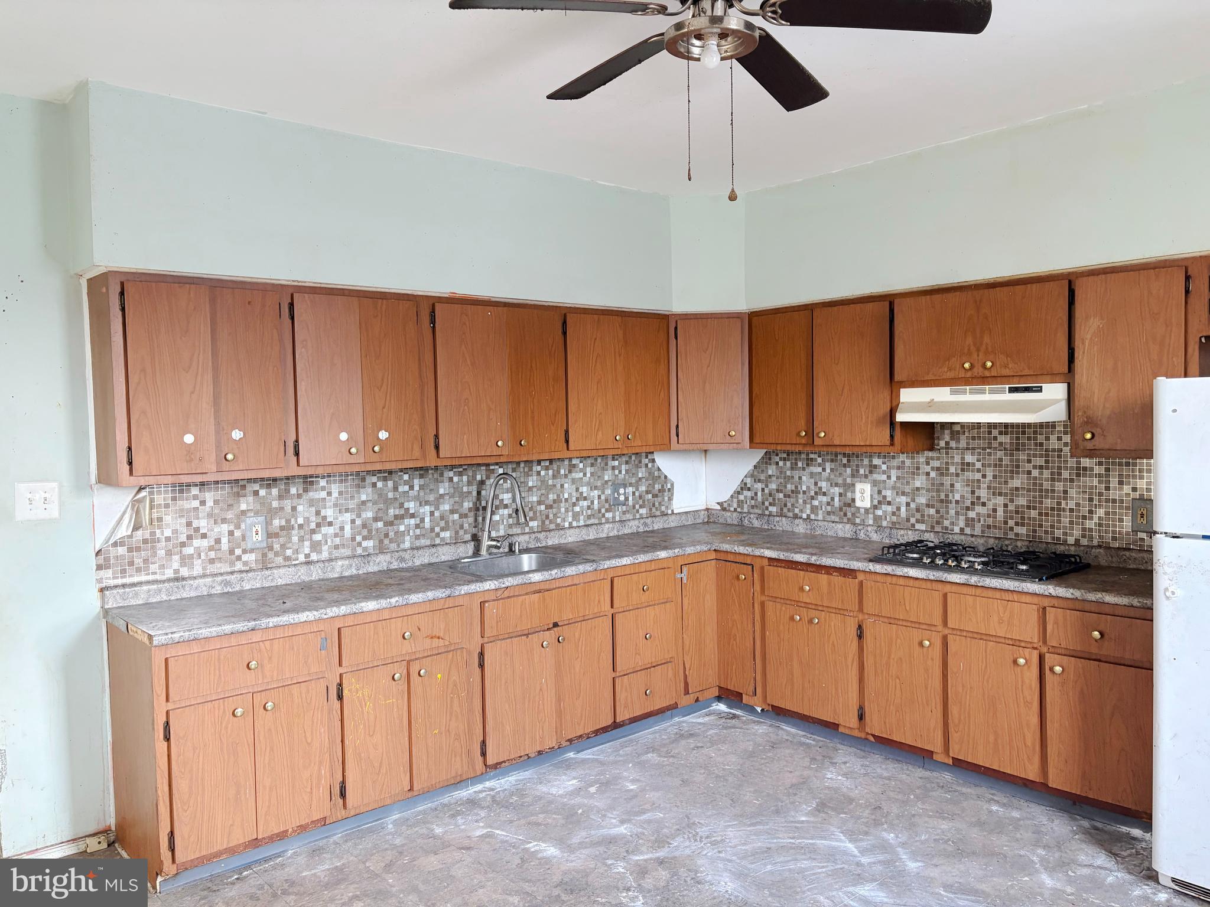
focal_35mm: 26
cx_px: 605
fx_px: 909
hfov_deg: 67.3
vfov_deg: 53.1
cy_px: 454
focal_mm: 5.96
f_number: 1.6
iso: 200
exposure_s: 1/60
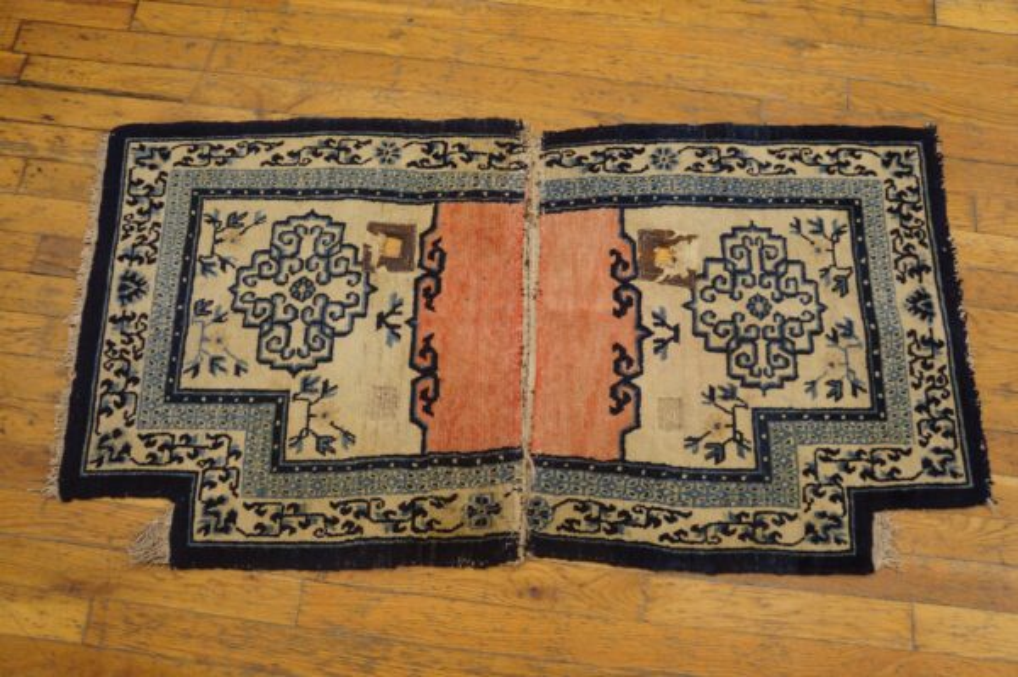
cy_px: 338
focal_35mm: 28
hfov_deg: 64.6
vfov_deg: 45.6
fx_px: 805
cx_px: 509
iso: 1250
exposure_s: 1/60
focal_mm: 19
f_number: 4
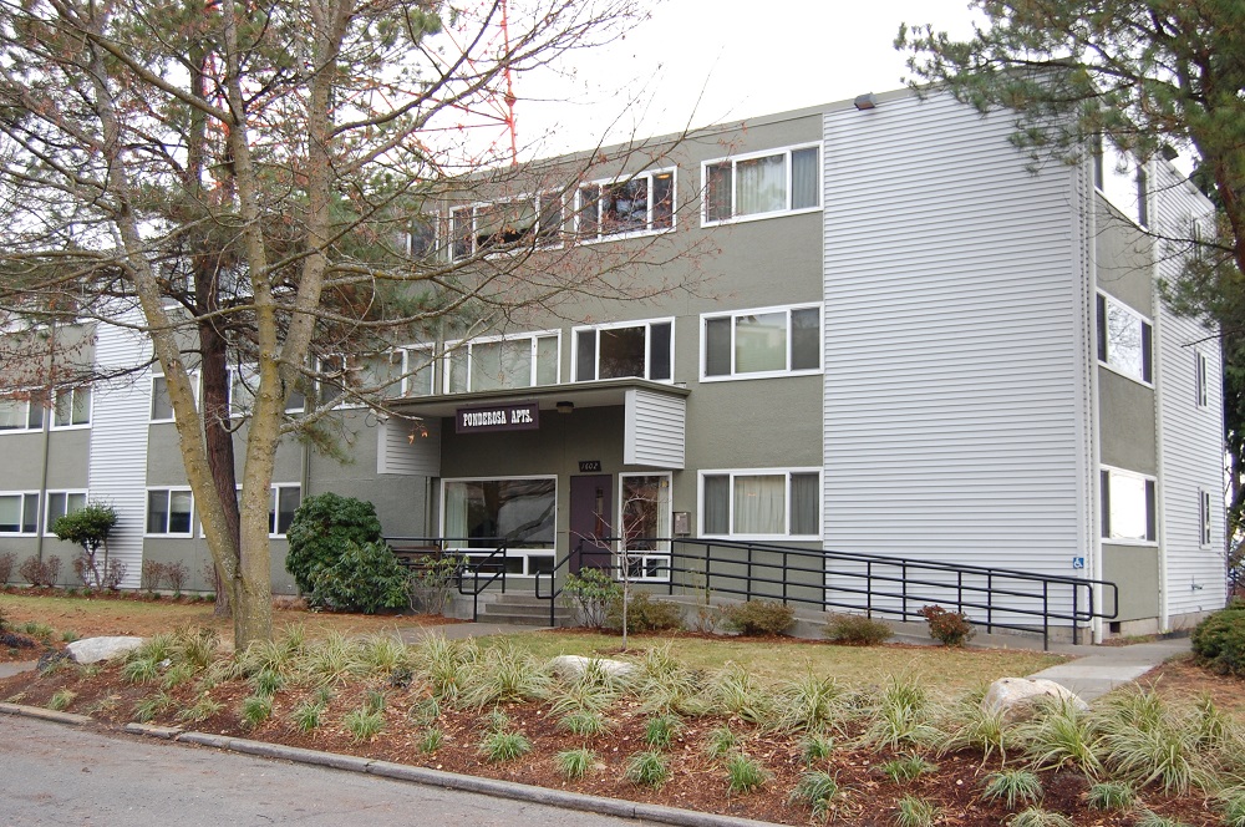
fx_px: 1347
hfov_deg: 49.6
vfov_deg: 34.1
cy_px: 414
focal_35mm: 39
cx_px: 622
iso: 400
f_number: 5
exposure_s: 1/100
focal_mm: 26
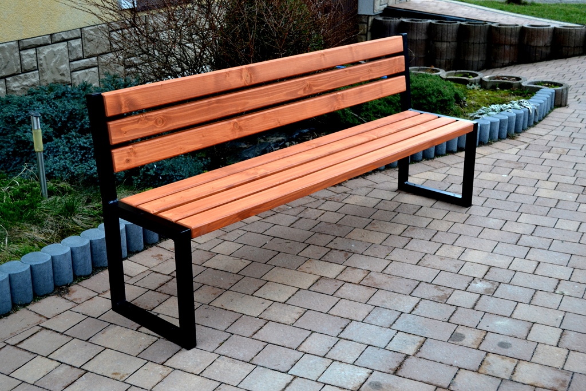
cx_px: 293
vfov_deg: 28.1
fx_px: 781
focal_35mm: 48
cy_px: 196
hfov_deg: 41.1
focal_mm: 32
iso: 400
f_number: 4.8
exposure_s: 1/60
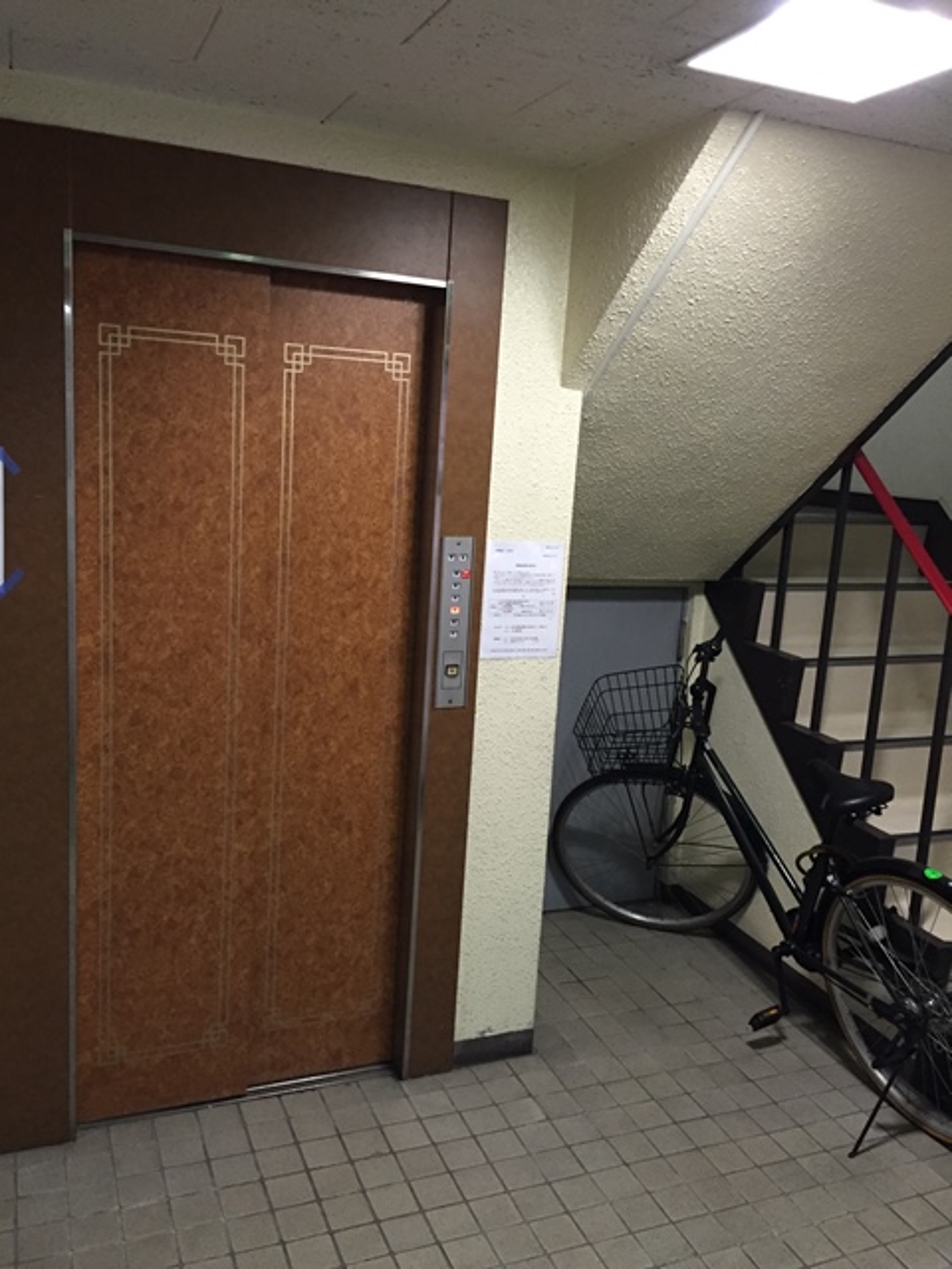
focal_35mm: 29
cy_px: 634
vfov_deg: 61.7
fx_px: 1063
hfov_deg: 48.2
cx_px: 476
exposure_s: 1/30
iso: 200
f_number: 2.2
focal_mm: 4.15
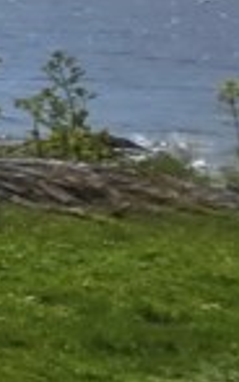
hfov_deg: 3.9
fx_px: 1406
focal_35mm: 135
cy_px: -120
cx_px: -1595
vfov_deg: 14.8
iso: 25
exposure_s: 1/2339
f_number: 2.2
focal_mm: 1.7
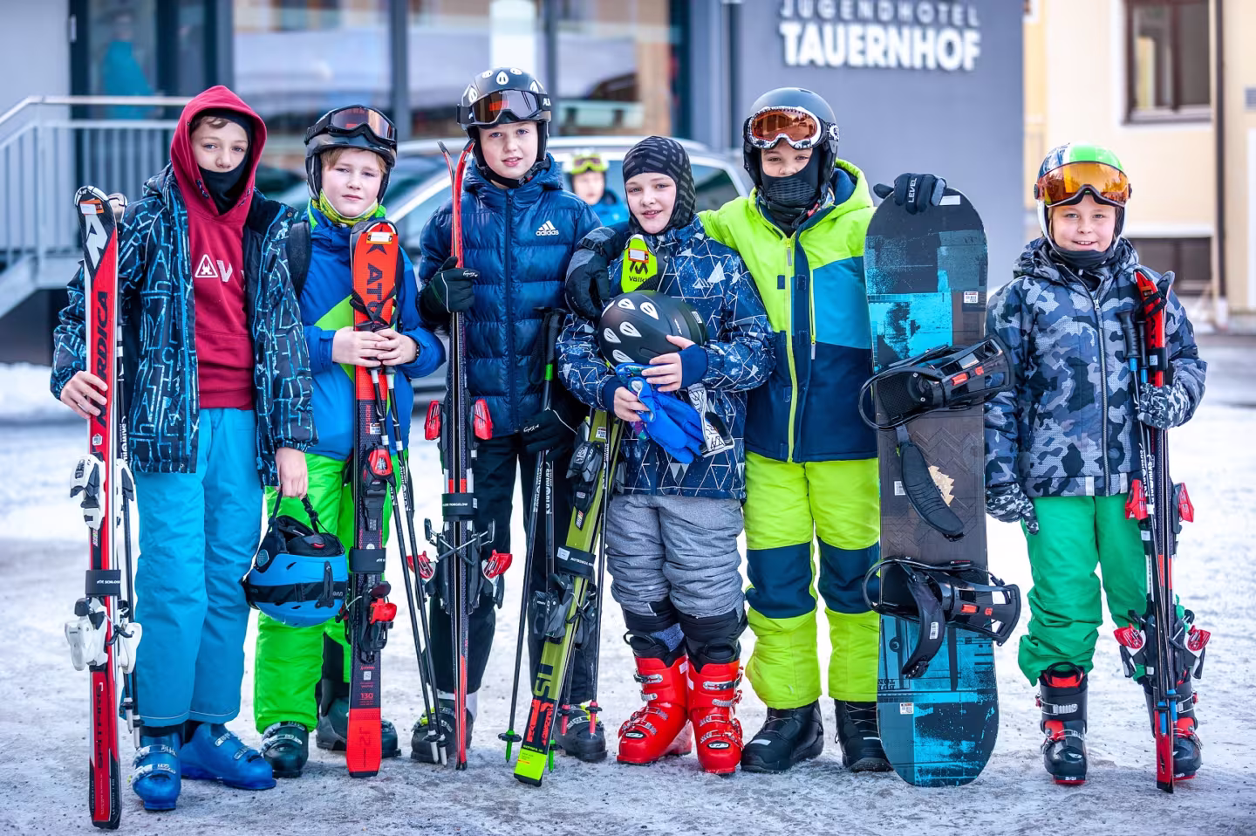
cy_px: 418
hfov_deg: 22.6
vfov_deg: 15.2
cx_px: 628
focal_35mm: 90
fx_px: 3138
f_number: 2.8
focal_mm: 90
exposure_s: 1/250
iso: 500
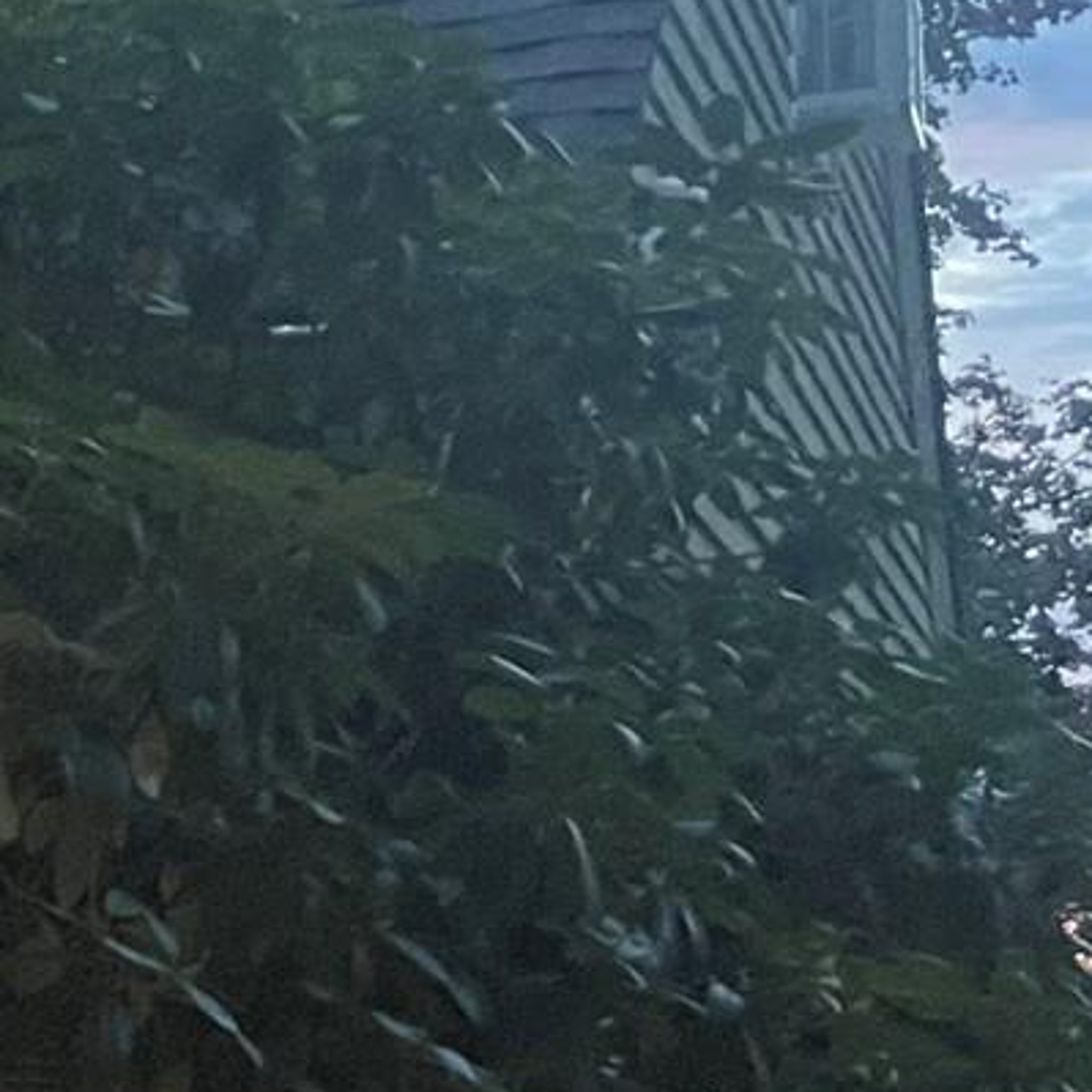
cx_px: -1555
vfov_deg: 14.7
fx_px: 4211
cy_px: 906
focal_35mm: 118
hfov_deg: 11.9
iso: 640
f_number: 1.6
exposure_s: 1/30
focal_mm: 4.2
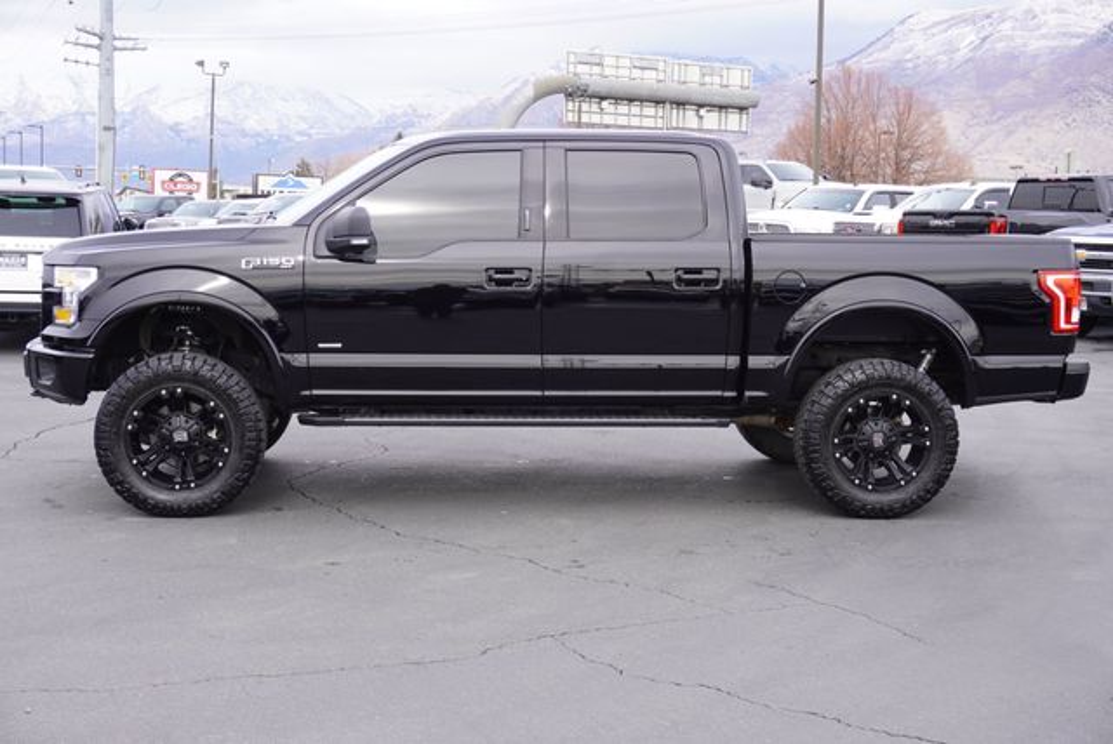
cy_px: 372
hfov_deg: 38.8
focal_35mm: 51
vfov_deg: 26.5
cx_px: 556
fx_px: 1578
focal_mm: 34
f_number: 7.1
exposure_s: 1/80
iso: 100
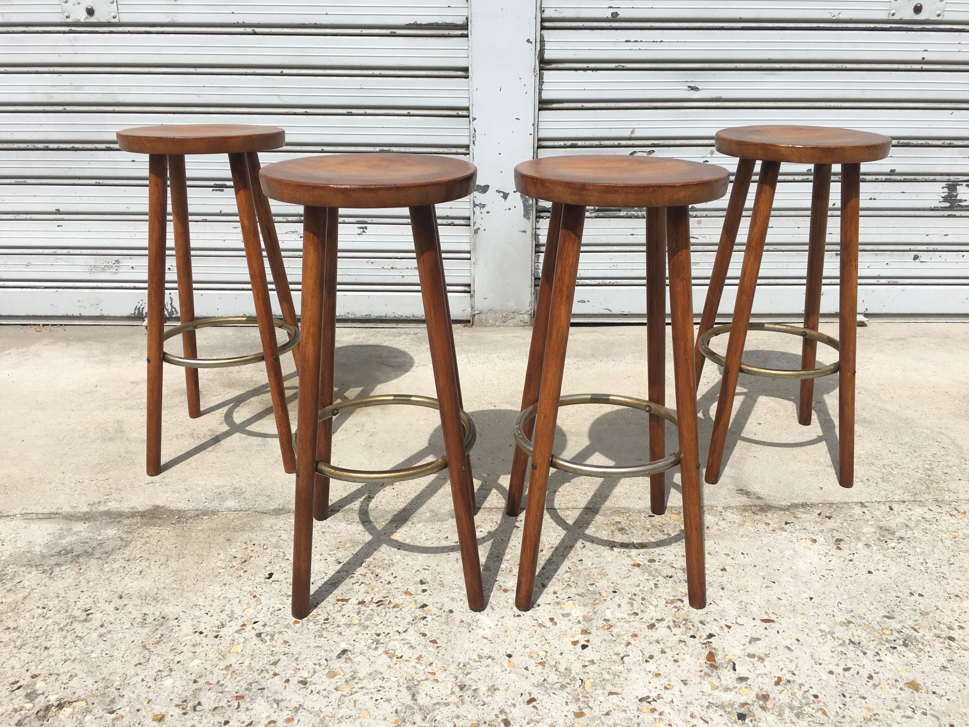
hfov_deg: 61.7
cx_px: 484
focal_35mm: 29
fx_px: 812
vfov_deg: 48.2
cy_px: 364
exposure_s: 1/2564
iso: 25
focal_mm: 4.15
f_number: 2.2
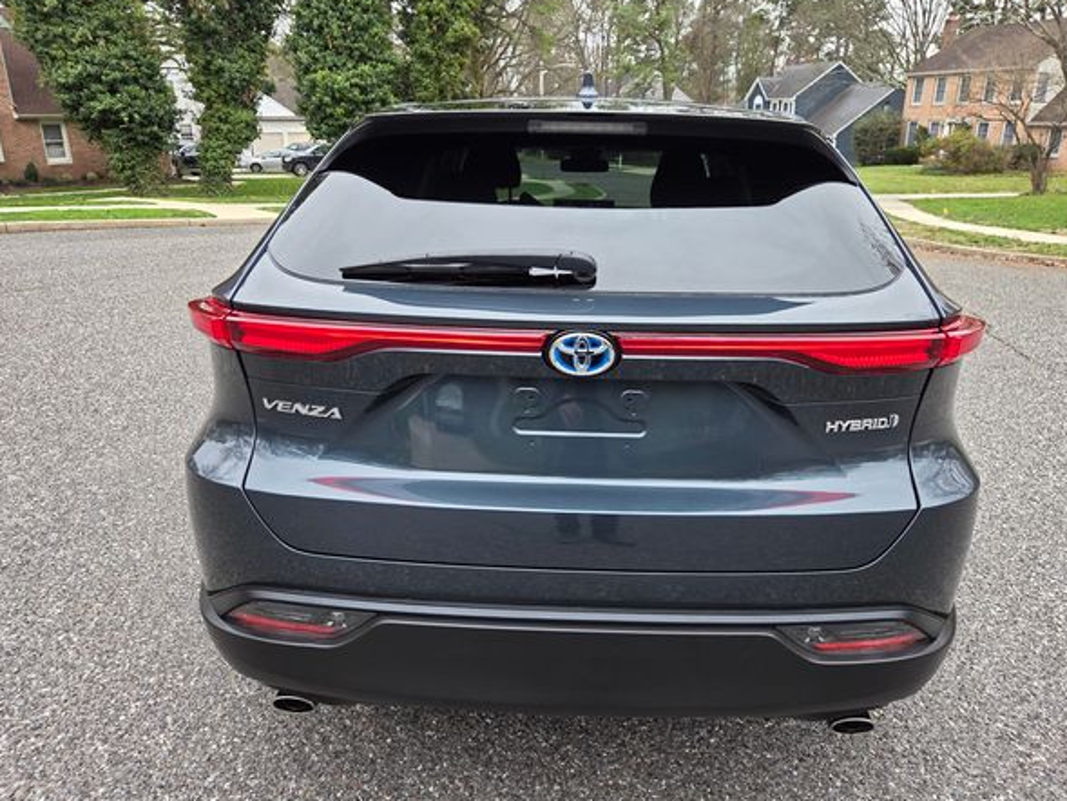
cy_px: 382
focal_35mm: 25
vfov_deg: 54.9
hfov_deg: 69.3
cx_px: 565
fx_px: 771
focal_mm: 5.4
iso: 64
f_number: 1.8
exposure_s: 1/180
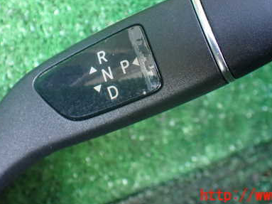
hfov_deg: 40.4
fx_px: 369
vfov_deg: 30.2
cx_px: 148
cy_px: 45
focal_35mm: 47
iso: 800
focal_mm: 5.4
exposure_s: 1/80
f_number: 2.3
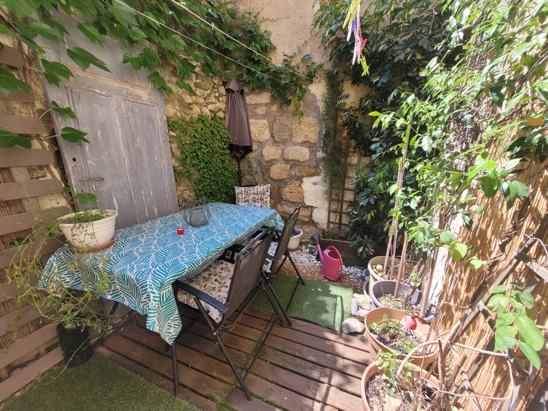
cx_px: 274
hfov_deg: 106.2
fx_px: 206
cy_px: 206
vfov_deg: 89.9
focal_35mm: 13
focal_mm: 1.74
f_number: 2.2
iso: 40
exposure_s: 1/313
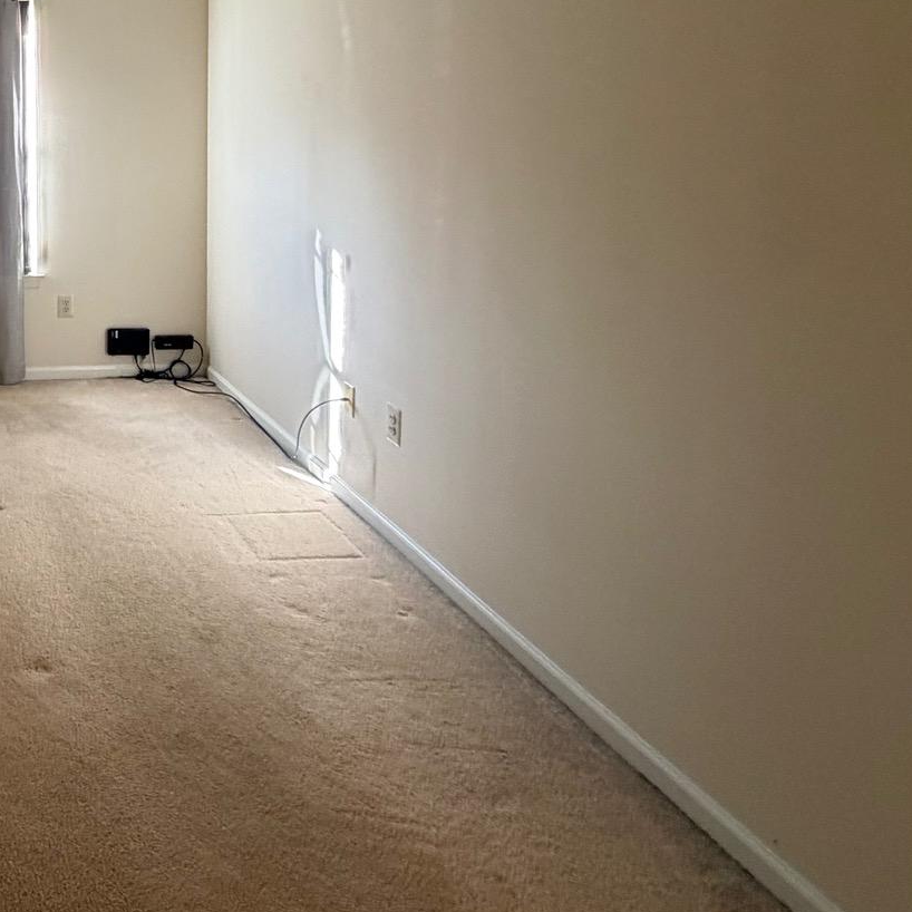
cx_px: -74
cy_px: 205
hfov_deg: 42.3
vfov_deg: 49.9
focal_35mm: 31
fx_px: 924
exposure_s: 1/60
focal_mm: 2.22
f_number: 2.2
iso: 320
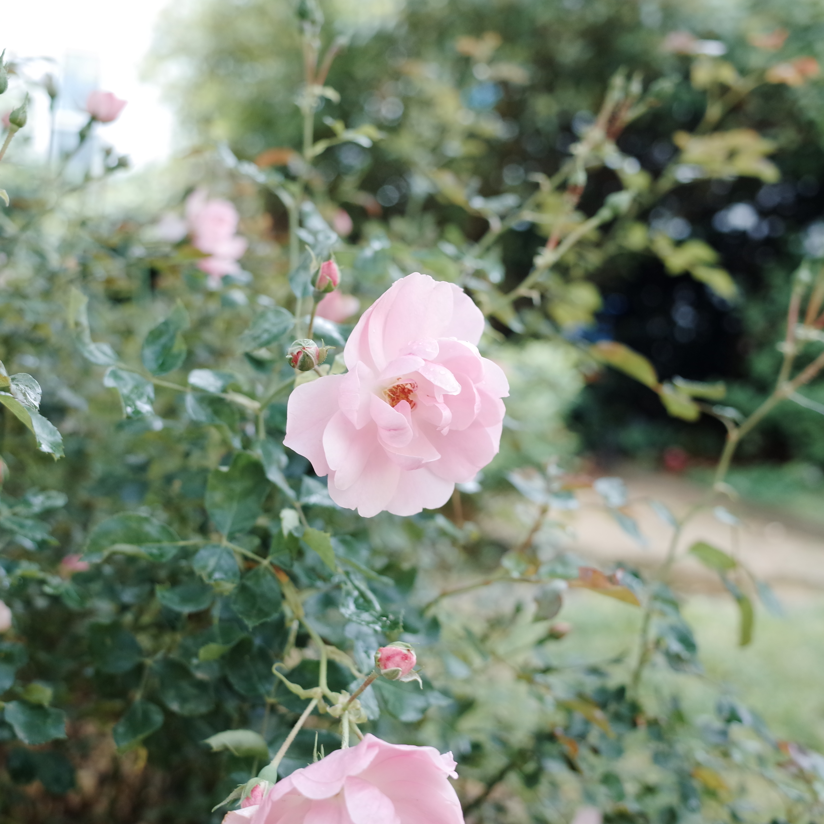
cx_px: 345
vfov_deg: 46.0
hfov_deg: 45.9
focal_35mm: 36
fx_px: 970
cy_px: 412
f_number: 2.8
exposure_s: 1/40
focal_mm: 18.3
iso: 160
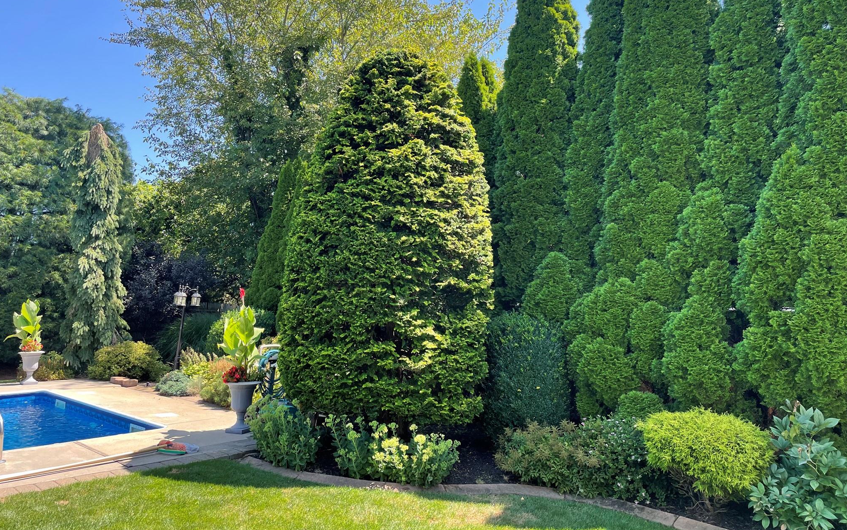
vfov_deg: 44.4
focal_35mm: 28
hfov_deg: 66.5
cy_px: 223
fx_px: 646
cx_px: 421
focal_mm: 4.2
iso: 32
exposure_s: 1/475
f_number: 1.6
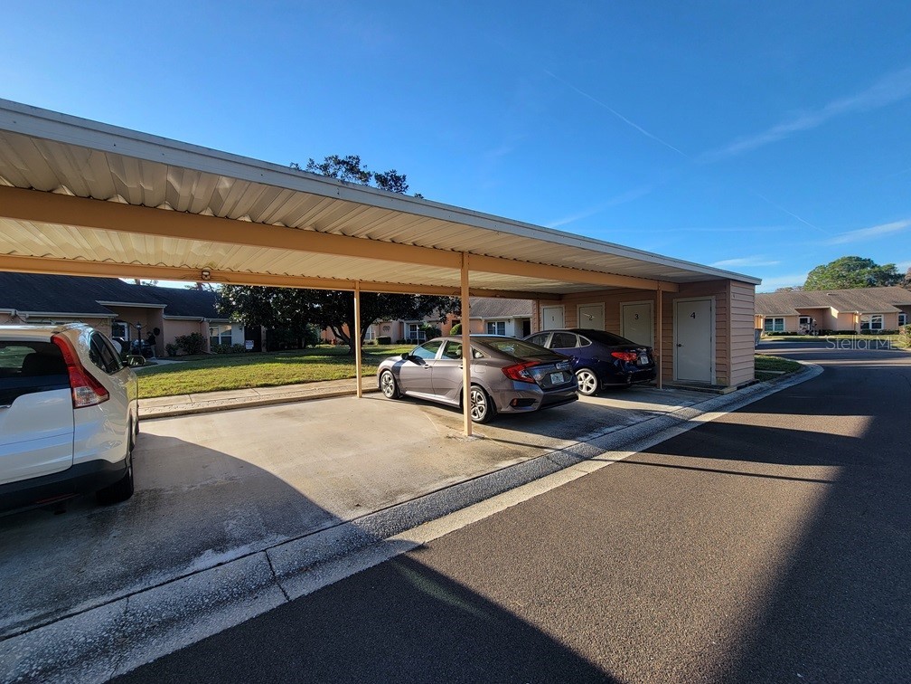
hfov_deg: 106.2
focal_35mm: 13
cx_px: 456
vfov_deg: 89.9
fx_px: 342
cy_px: 342
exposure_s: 1/688
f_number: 2.2
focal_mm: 2.2
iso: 50
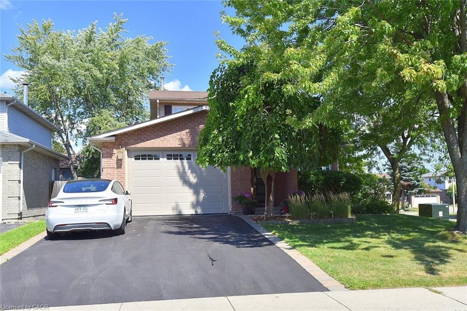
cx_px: 234
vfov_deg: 42.3
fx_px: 402
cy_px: 156
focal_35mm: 31
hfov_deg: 60.3
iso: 500
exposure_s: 1/640
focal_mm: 31
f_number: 13
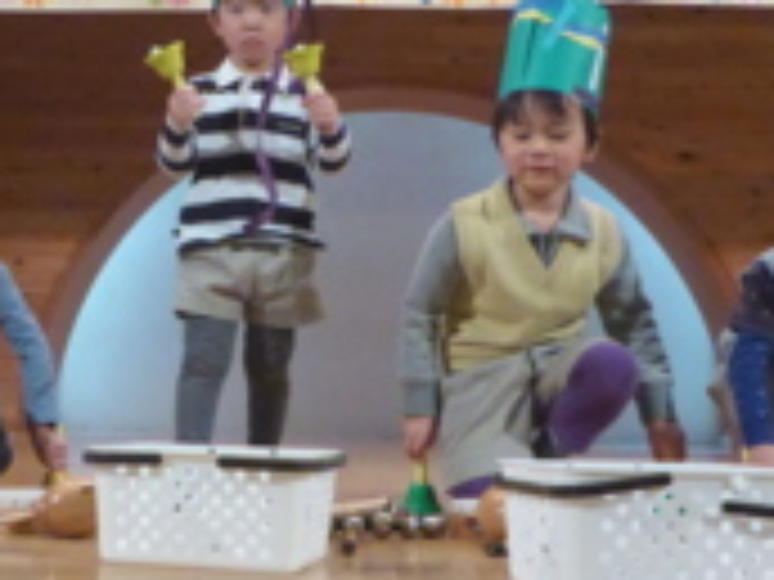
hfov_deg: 33.2
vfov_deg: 25.6
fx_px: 1274
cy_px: 256
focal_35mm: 57
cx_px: 198
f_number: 3.3
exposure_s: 1/160
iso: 1600
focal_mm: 4.9
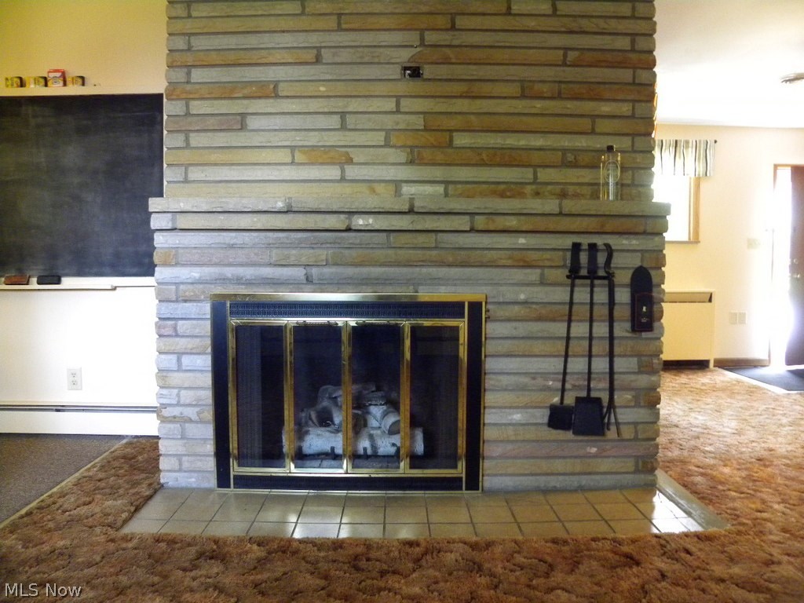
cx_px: 402
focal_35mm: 26
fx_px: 604
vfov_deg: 53.1
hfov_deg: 67.3
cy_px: 302
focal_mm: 4.6
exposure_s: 1/12.5
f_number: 2.8
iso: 400
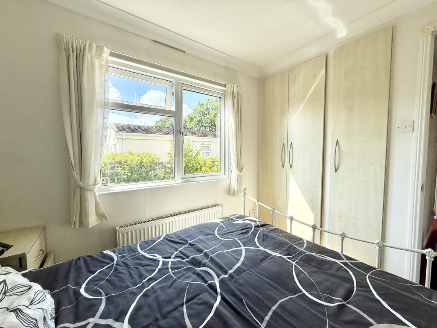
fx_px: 177
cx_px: 218
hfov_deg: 102.1
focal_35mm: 14
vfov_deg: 85.7
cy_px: 164
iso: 64
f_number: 2.2
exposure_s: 1/658
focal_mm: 2.22
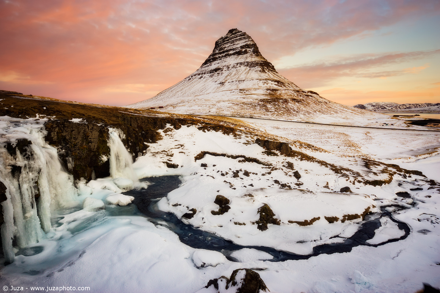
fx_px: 238
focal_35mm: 20
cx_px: 220
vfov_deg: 63.2
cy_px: 146
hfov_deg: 85.4
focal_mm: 13
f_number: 9
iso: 100
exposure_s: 1/8
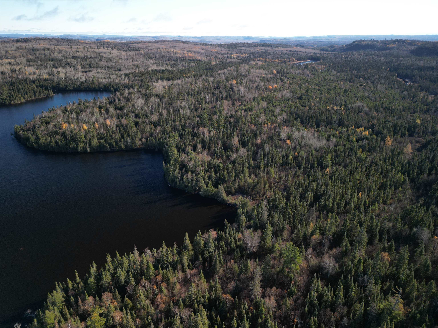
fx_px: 304
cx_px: 219
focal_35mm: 24
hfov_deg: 71.6
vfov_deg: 56.8
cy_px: 164
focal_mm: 6.72
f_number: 1.7
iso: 110
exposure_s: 1/160
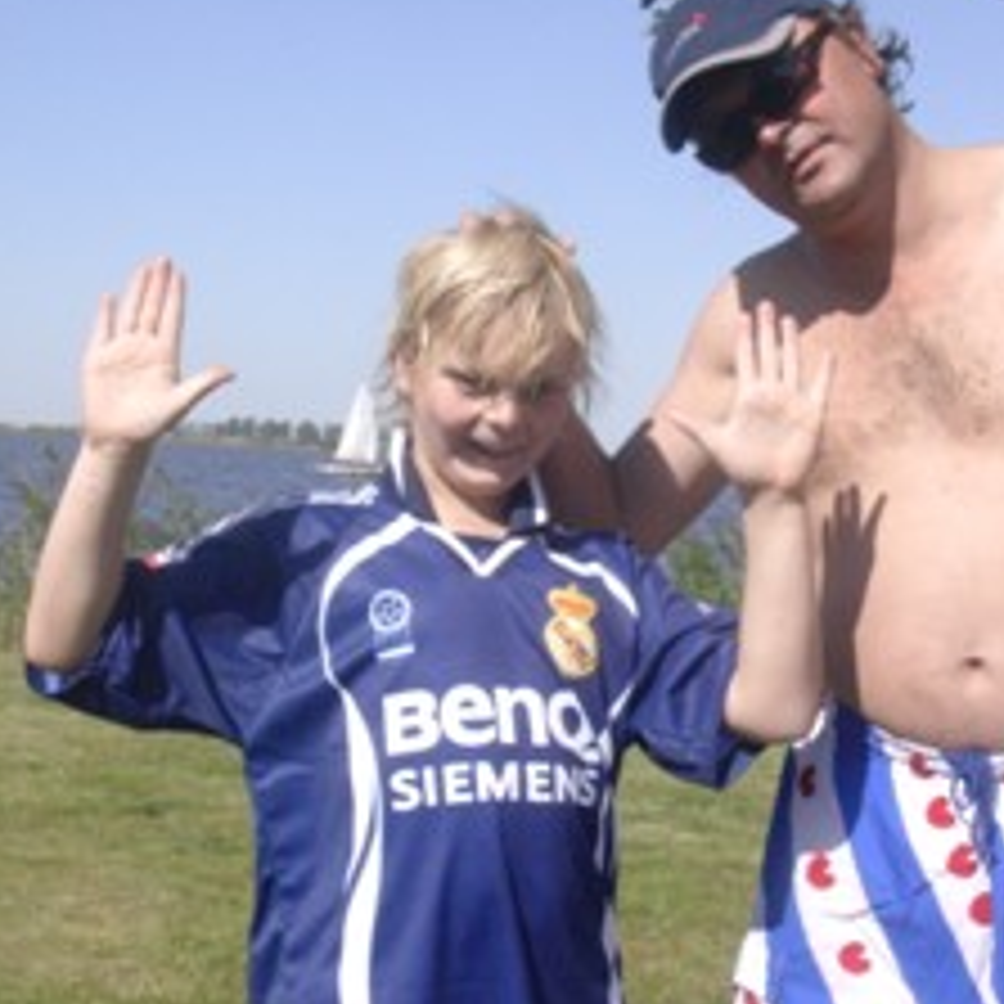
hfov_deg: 21.6
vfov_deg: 21.6
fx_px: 2625
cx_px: 603
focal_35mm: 80
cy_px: 545
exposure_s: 1/352
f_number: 5.8
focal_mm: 6.7
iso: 70
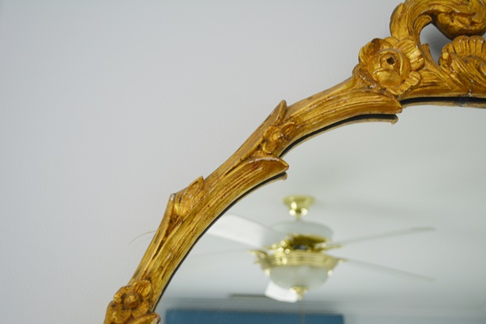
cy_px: 162
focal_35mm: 51
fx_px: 688
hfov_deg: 38.9
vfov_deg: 26.5
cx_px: 243
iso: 500
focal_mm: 34
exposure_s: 1/60
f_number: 5
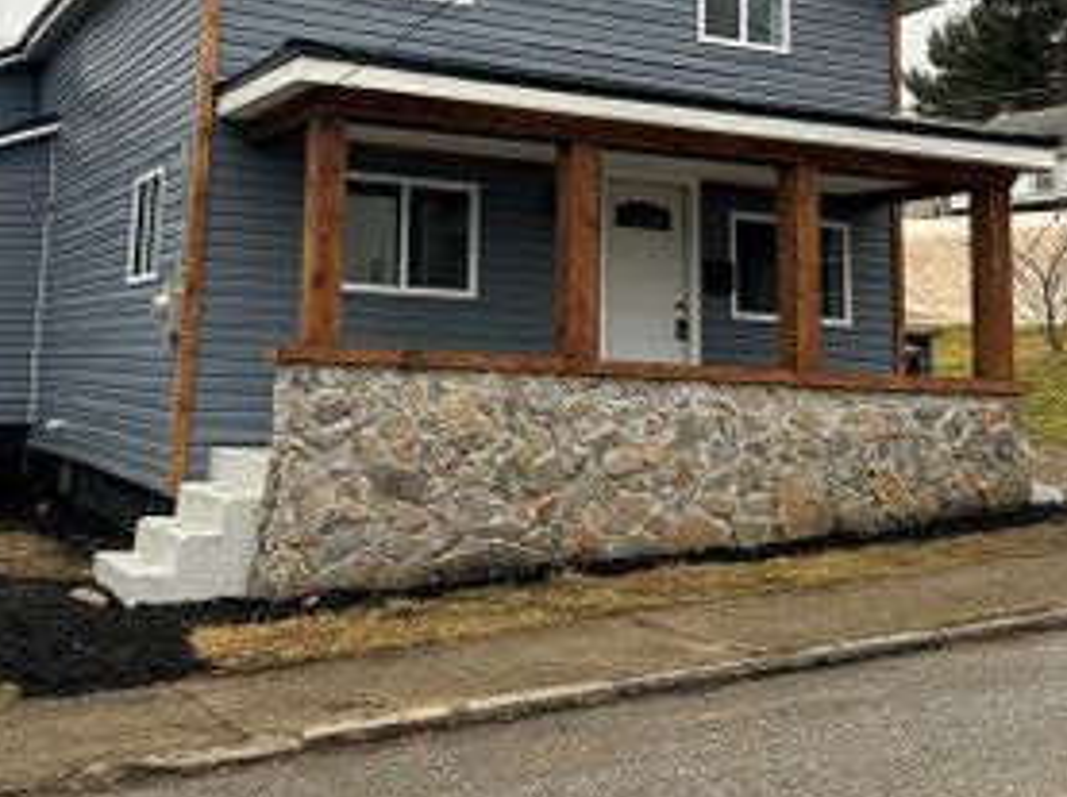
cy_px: 148
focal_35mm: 47
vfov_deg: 30.0
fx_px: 1447
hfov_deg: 40.2
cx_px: 404
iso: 32
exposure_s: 1/121
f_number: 1.5
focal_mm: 5.7
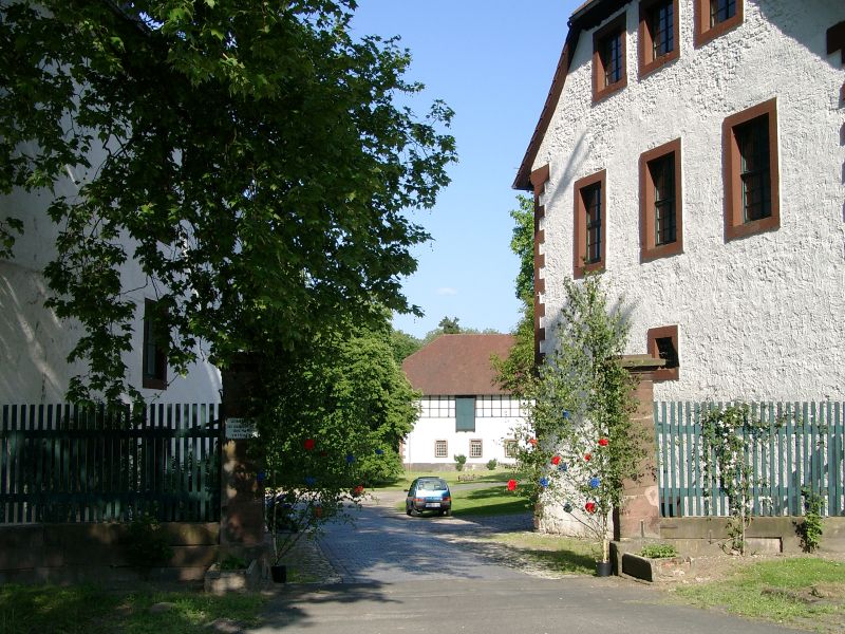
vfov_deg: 32.2
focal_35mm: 45
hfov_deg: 42.1
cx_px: 422
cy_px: 317
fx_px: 1098
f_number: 4
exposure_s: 1/462
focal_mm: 9.29
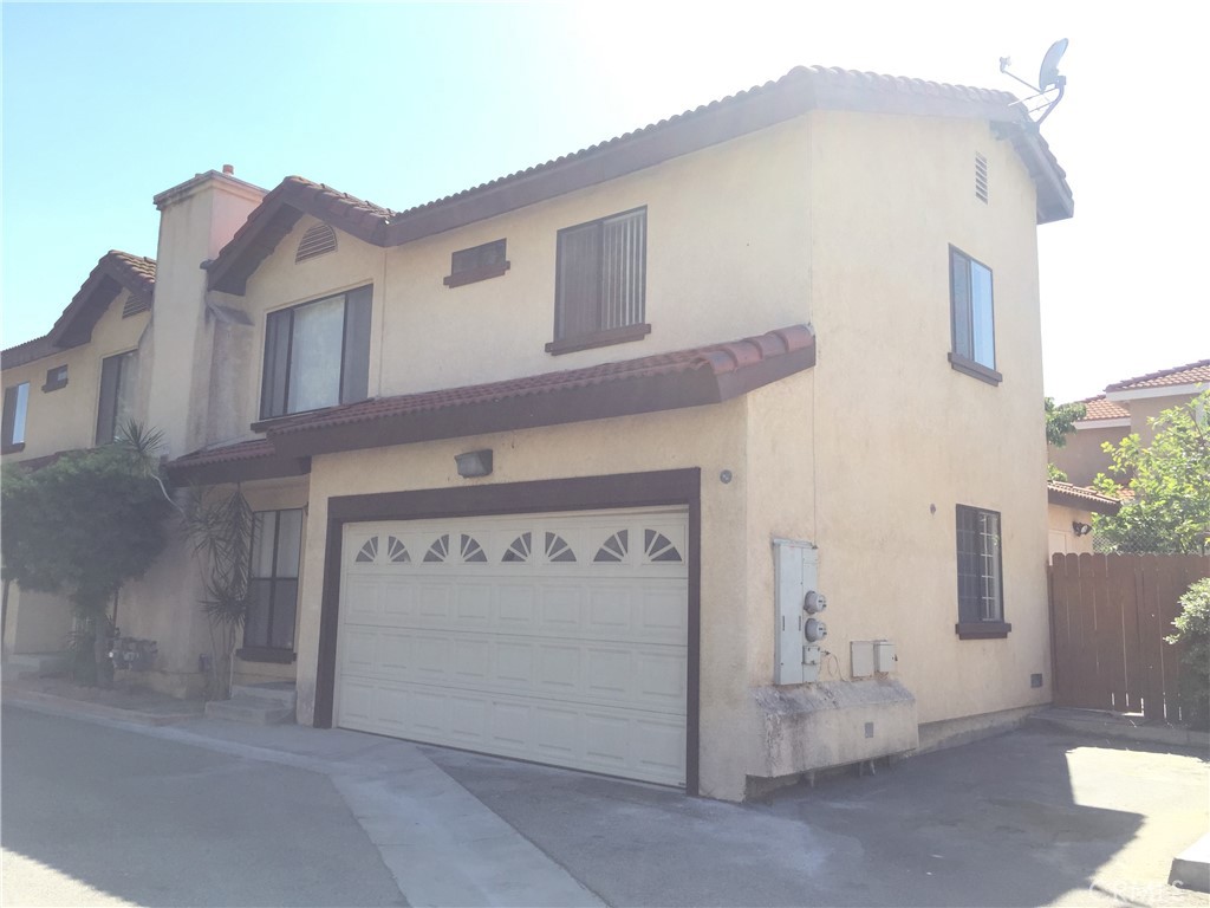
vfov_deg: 48.2
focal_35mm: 29
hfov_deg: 61.7
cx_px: 605
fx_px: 1014
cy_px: 454
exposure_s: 1/824
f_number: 2.2
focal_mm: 4.15
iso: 32
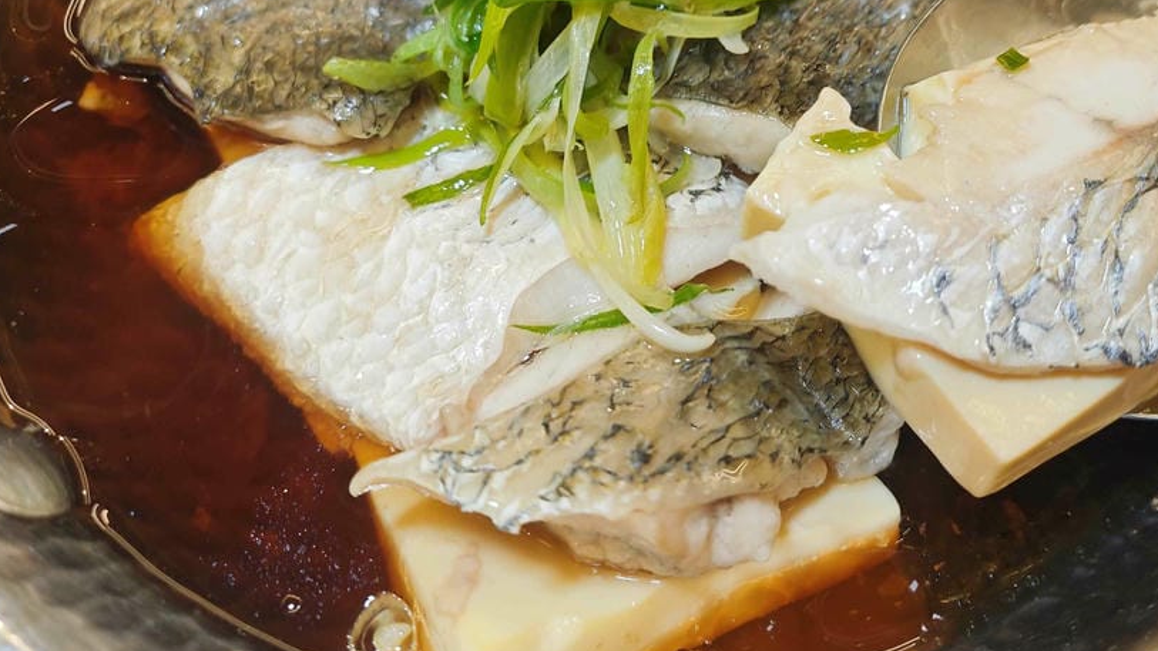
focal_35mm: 37
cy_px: 147
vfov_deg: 31.3
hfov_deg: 53.2
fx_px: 1136
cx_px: 746
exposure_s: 1/60
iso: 320
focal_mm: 8.72
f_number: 2.8
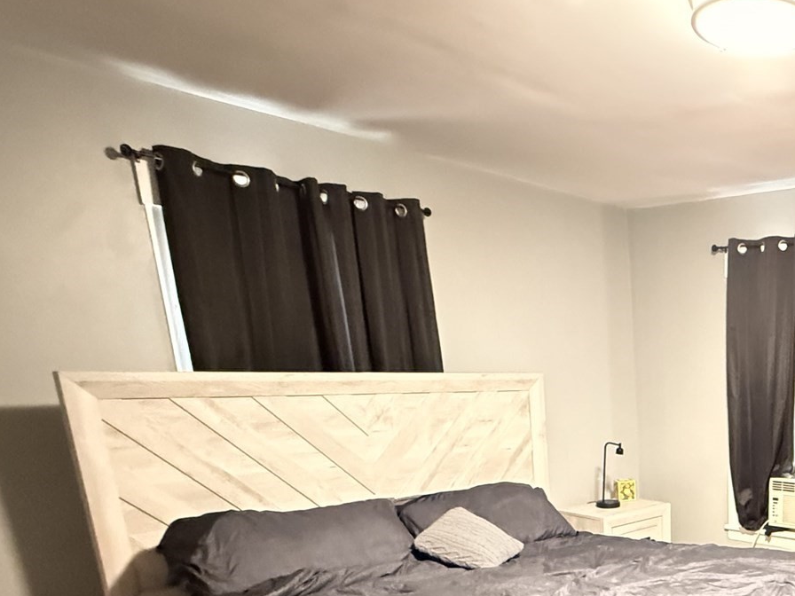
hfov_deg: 48.0
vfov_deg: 39.8
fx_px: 735
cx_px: 777
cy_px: 572
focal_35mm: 32
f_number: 2.2
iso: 2500
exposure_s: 1/24
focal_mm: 2.22
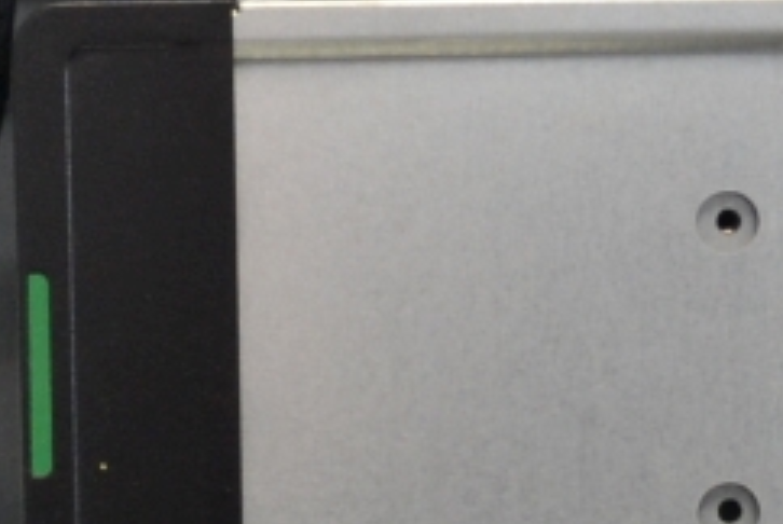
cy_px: 759
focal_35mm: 198
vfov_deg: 6.9
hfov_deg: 10.3
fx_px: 4312
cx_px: 116
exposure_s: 1/15
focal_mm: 20
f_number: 3.8
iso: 640
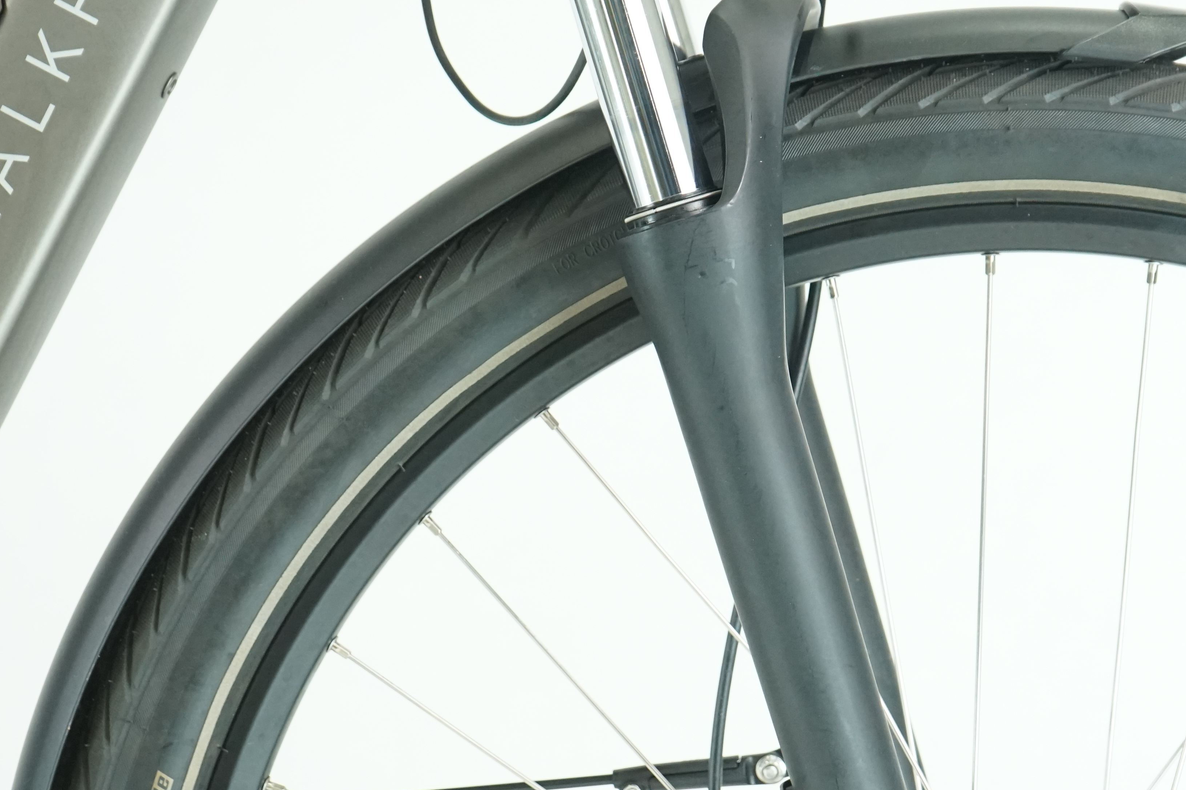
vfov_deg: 13.5
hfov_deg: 20.2
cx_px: 724
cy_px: 480
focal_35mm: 101
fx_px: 3327
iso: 2500
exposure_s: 1/200
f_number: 5.6
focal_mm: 55
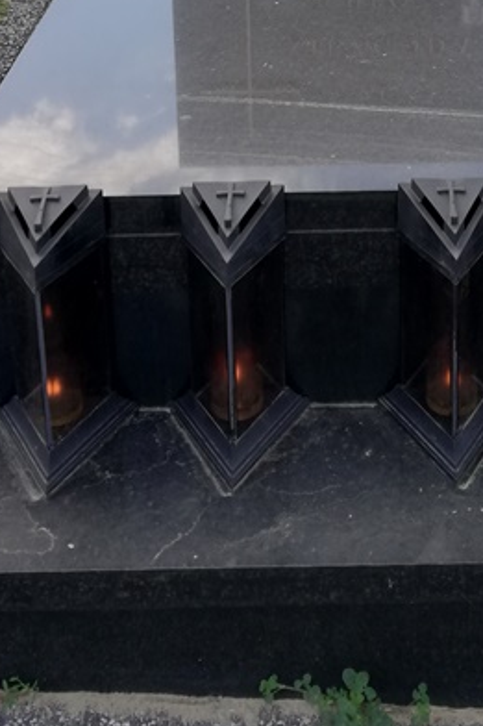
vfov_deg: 27.6
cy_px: -91
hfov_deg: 20.4
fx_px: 1329
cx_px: 375
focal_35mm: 66
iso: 50
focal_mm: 3.81
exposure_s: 1/645
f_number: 2.2
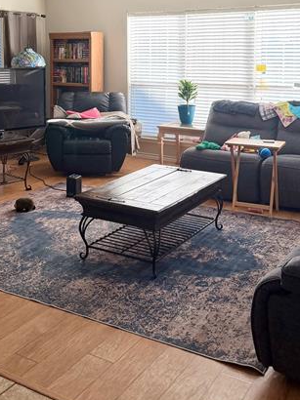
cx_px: 98
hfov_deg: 31.9
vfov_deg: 40.5
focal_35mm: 45
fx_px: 521
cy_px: 83
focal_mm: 6.76
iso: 200
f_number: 1.78
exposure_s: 1/151
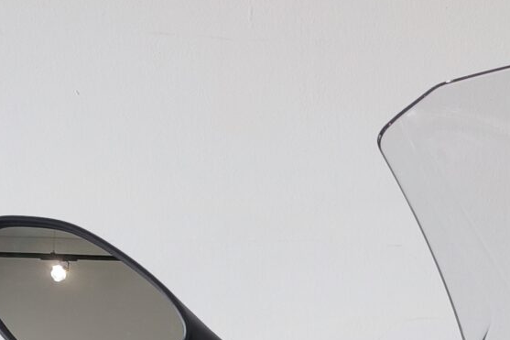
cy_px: 844
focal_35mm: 110
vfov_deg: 10.5
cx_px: 739
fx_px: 1558
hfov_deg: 17.0
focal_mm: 6.57
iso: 50
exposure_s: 1/133
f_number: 1.6
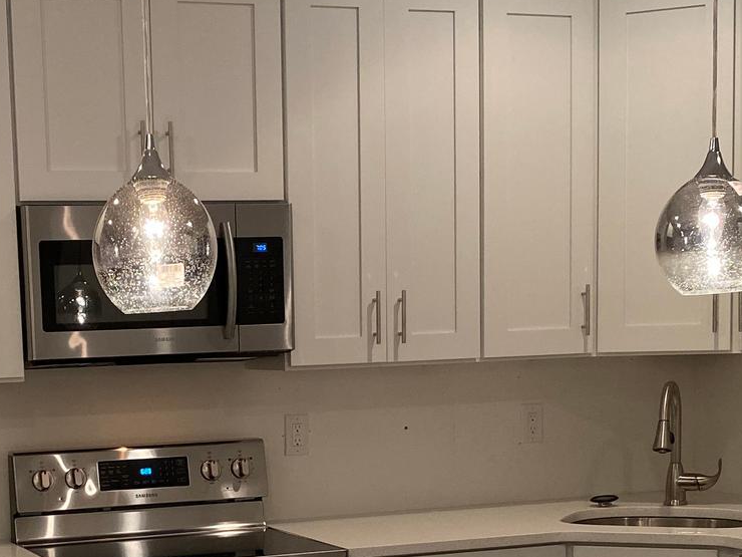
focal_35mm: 72
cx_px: 161
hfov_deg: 26.6
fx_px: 1543
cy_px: 500
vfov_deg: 20.0
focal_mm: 4.25
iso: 125
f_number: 1.8
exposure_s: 1/60
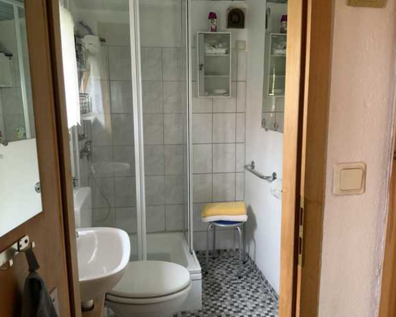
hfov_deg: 57.2
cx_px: 197
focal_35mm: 31
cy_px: 162
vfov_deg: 47.1
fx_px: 363
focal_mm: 3
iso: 200
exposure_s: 1/40
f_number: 1.8
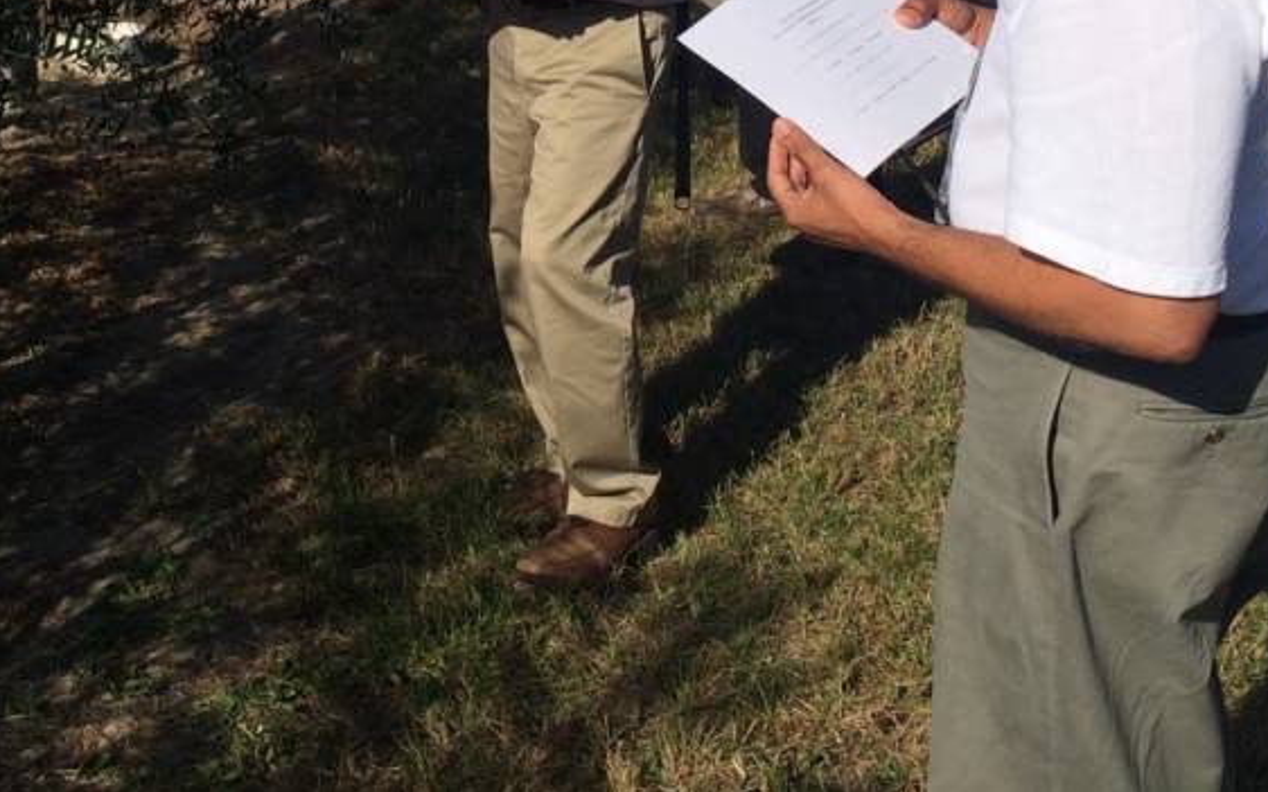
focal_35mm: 64
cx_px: 447
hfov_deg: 31.8
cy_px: -192
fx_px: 2211
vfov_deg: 19.0
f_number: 2.2
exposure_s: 1/3731
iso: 32
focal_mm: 4.15
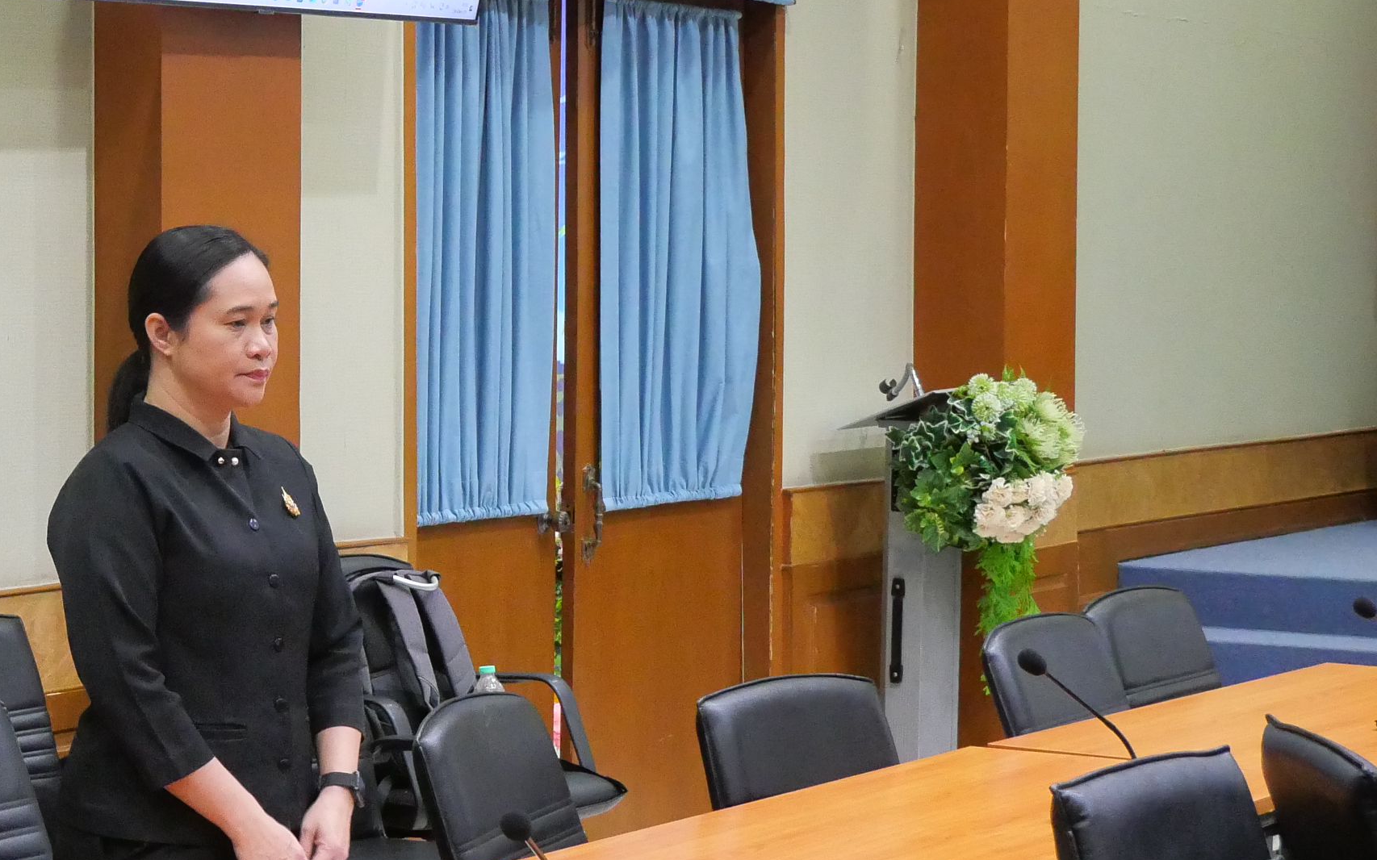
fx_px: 3415
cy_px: 399
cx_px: 86
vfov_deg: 14.4
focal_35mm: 91
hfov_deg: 22.2
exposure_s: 1/50
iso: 3200
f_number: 5
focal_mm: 20
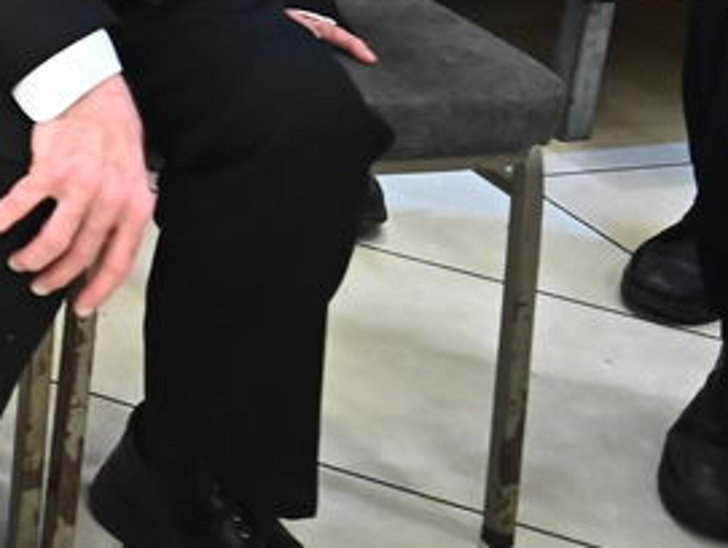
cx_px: -919
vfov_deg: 11.6
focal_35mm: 119
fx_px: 2506
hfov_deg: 13.2
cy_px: -419
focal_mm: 24
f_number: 3.5
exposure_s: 1/200
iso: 3200
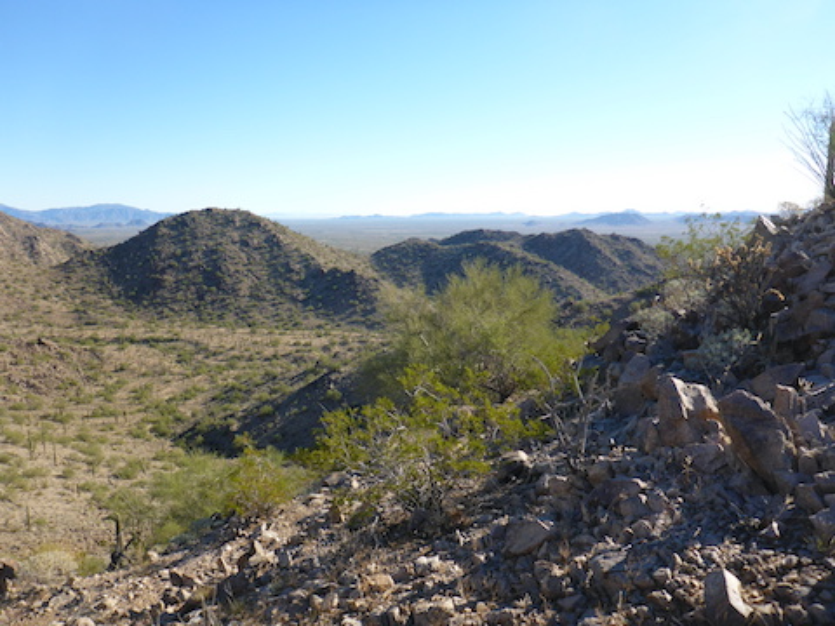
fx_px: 675
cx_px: 418
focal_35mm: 28
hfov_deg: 63.4
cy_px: 313
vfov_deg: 49.7
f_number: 3.3
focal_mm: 4.9
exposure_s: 1/640
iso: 100
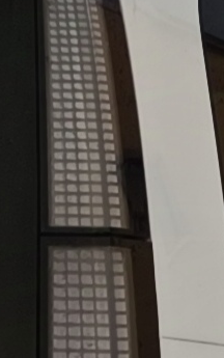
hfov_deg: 8.9
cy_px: 507
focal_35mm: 147
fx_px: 1434
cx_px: 210
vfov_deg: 13.5
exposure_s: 1/100
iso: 51
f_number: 1.65
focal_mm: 6.14
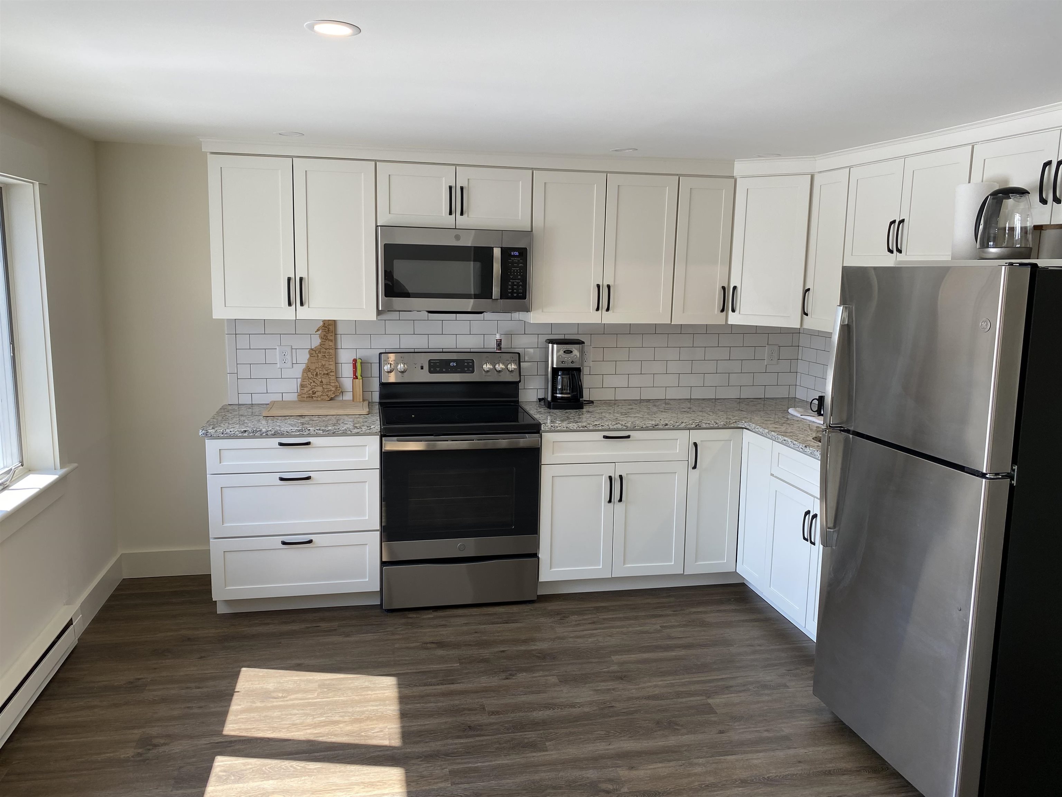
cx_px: 531
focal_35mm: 26
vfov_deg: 53.1
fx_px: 798
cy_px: 398
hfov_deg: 67.3
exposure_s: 1/171
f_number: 1.8
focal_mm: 4.25
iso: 32
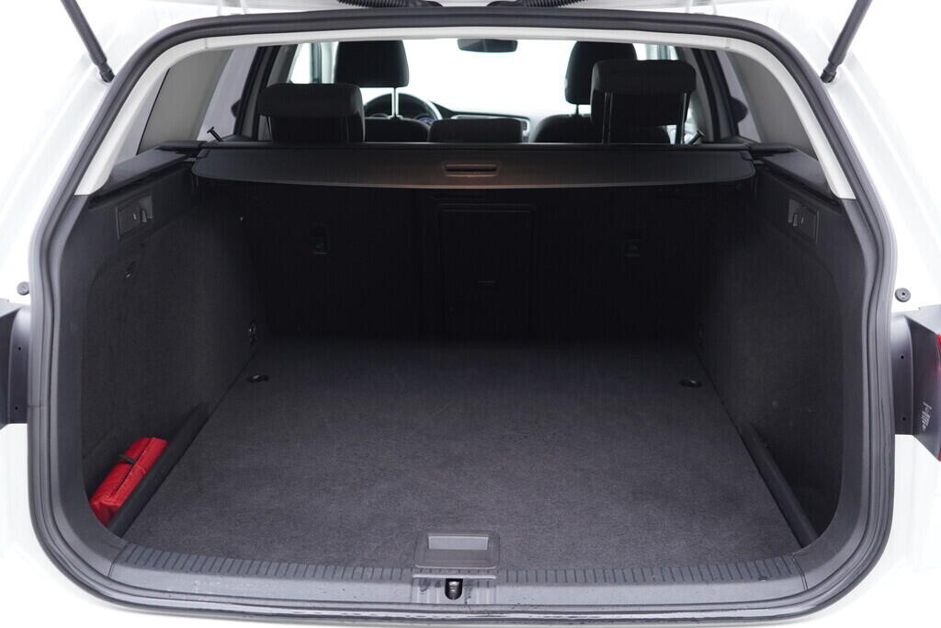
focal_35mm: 36
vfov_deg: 36.9
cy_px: 314
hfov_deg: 53.1
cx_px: 470
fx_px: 941
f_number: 2.8
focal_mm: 24
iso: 400
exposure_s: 1/40
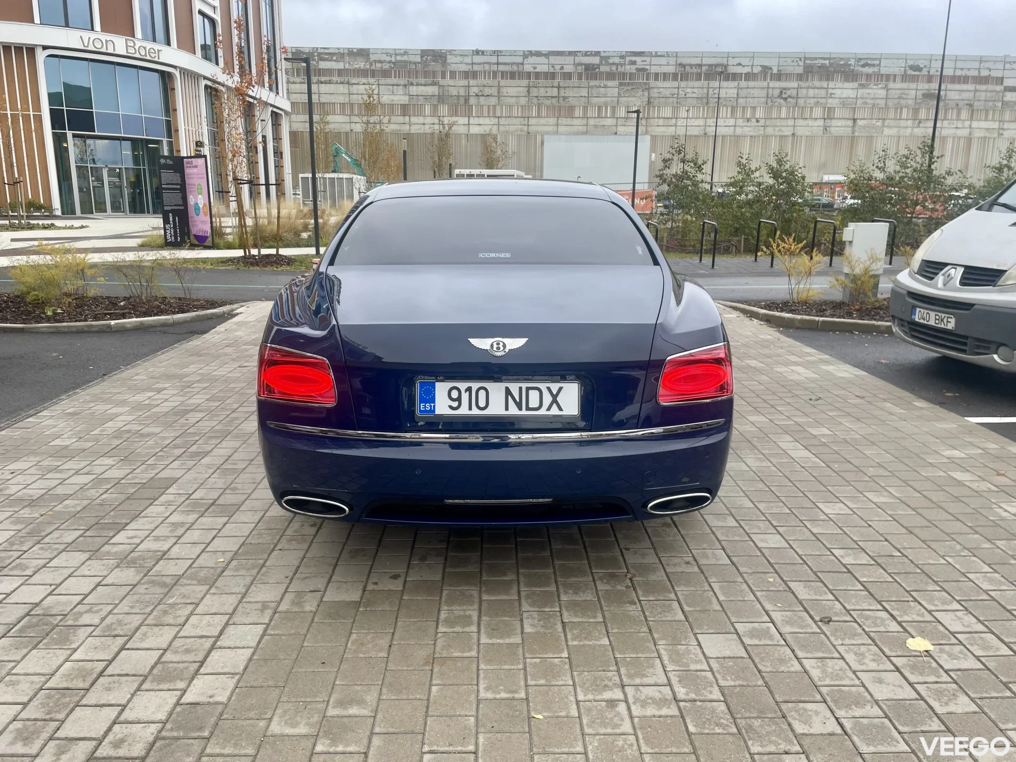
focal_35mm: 26
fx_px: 763
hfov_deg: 67.3
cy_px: 381
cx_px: 508
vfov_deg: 53.1
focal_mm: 4.2
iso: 32
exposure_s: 1/121
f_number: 1.6
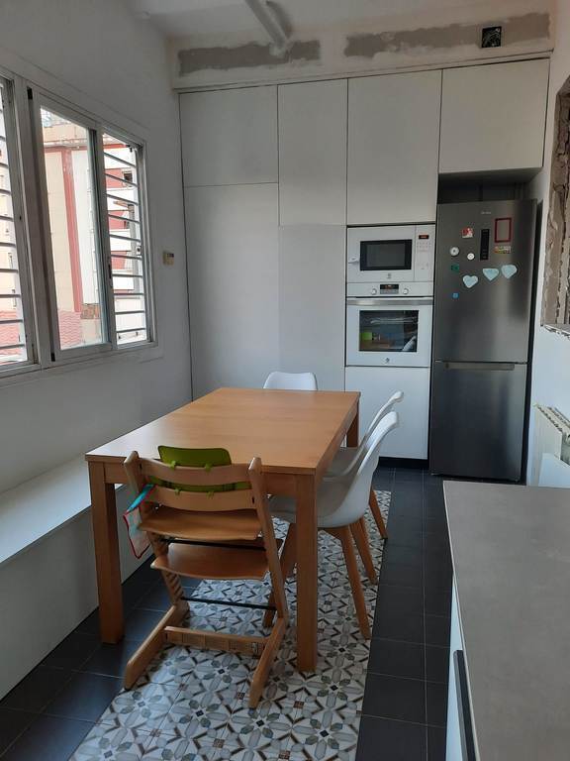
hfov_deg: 54.9
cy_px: 380
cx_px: 285
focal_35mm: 25
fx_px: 549
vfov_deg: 69.4
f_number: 2
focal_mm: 4.6
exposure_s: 1/50
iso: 160
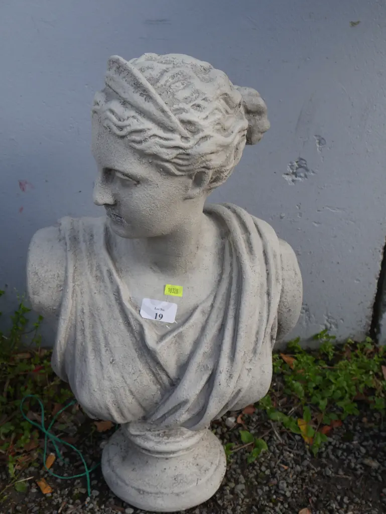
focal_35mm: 40
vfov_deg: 46.8
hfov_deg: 36.0
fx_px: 594
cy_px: 257
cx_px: 193
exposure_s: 1/200
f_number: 6.3
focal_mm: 20
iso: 200
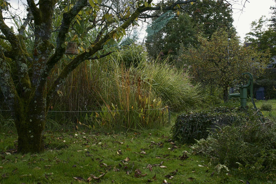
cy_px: 92
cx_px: 138
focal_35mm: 36
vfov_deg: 36.9
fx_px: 276
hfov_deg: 53.1
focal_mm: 24
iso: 200
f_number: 7.1
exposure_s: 1/80
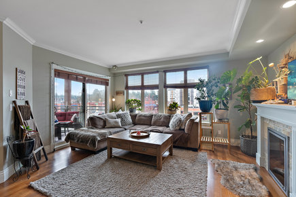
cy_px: 98
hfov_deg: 96.7
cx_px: 148
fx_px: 132
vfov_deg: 73.7
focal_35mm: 16
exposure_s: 1/2.5
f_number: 7.1
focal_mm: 16
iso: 400
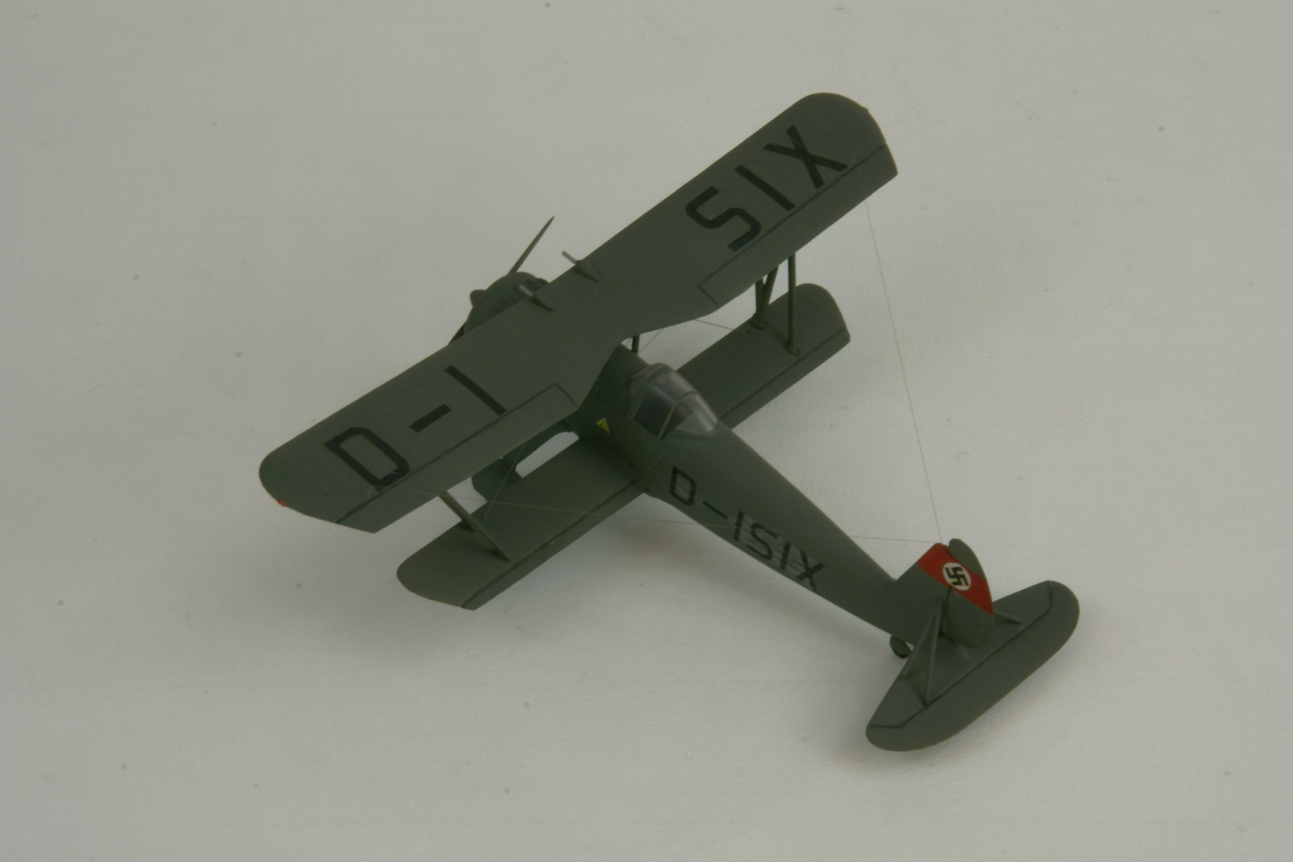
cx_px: 646
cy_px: 431
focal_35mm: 112
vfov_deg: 12.2
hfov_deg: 18.2
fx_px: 4040
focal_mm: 75
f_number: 36
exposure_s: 1.3
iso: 80
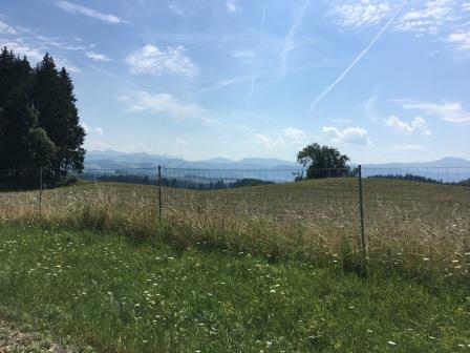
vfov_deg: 48.2
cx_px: 235
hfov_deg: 61.7
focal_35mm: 29
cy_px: 176
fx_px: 394
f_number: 2.2
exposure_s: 1/3205
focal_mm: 4.15
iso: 25
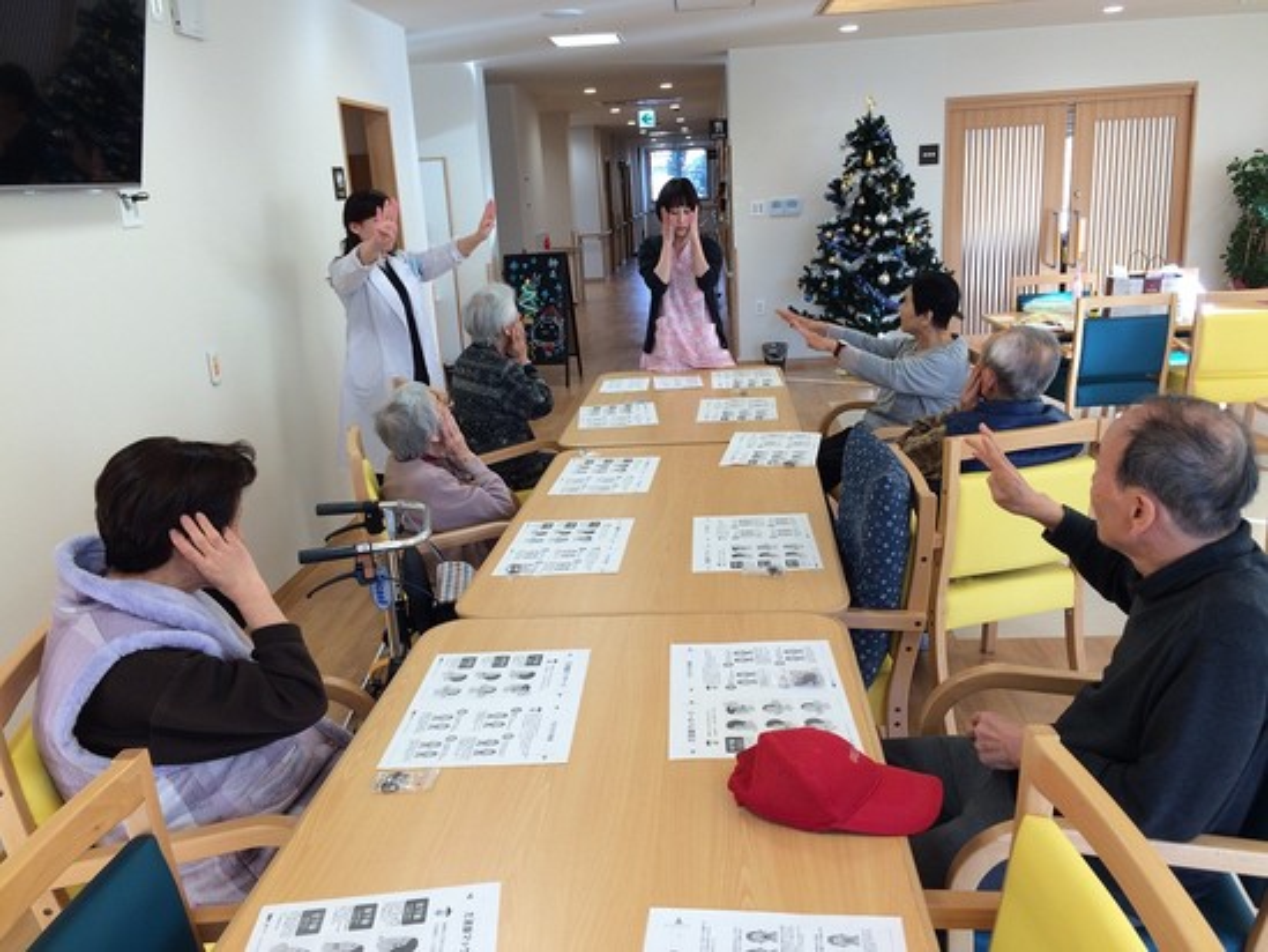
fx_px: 1063
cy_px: 476
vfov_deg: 48.2
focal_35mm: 29
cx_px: 634
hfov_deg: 61.6
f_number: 2.2
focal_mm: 4.15
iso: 32
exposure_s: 1/60
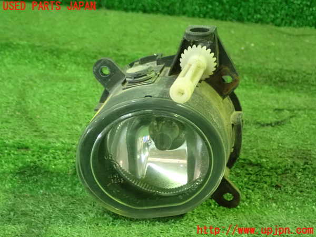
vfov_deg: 19.9
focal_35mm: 74
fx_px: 676
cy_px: 118
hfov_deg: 26.3
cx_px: 158
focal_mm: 13.47
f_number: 4.2
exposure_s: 1/25
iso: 1600
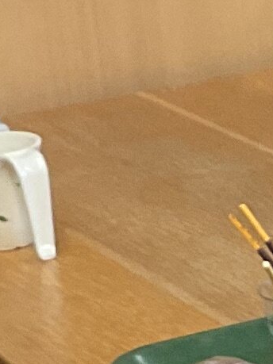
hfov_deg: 5.8
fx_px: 2683
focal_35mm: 255
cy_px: 456
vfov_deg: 7.7
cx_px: 398
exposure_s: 1/60
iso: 80
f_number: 1.8
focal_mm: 3
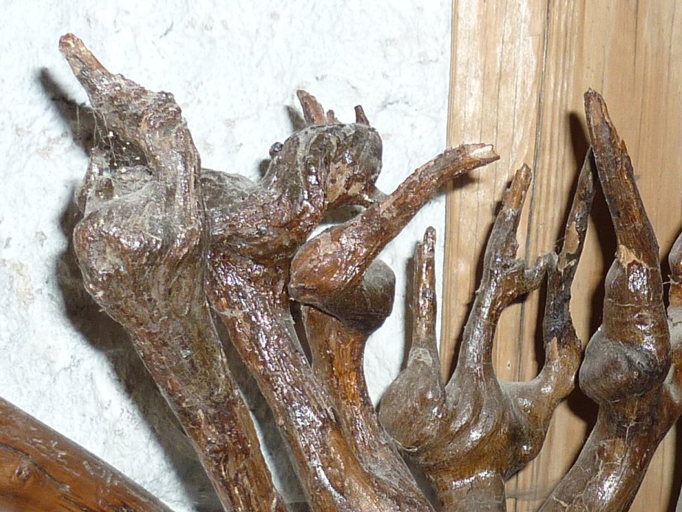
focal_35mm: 114
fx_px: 2247
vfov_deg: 12.9
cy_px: 418
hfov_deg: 17.1
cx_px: 567
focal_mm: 6.4
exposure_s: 1/60
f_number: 3
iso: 100
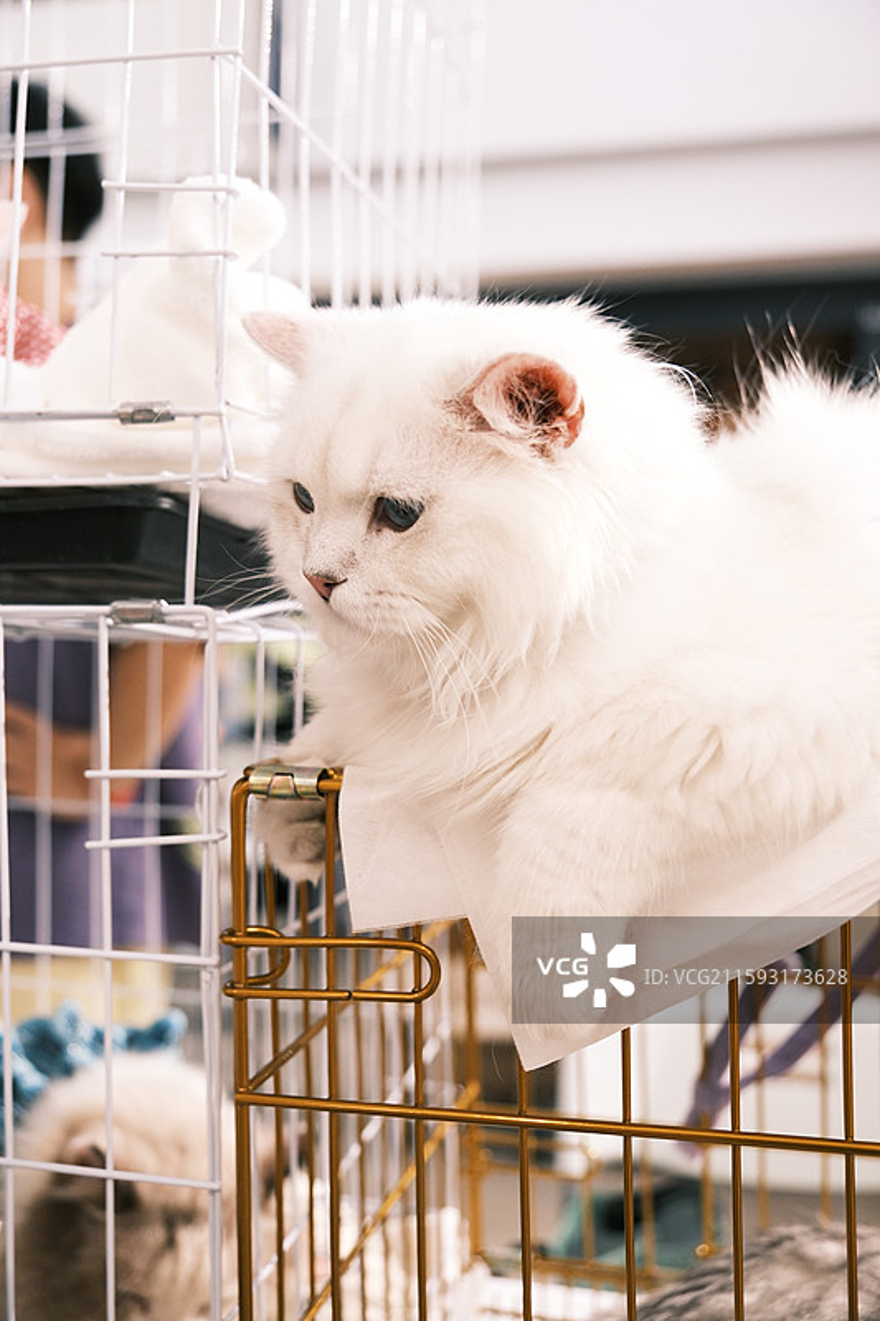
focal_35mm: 33
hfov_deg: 40.0
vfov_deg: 57.2
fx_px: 1210
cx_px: 440
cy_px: 660
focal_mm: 21.9
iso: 1250
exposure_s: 1/200
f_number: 2.8
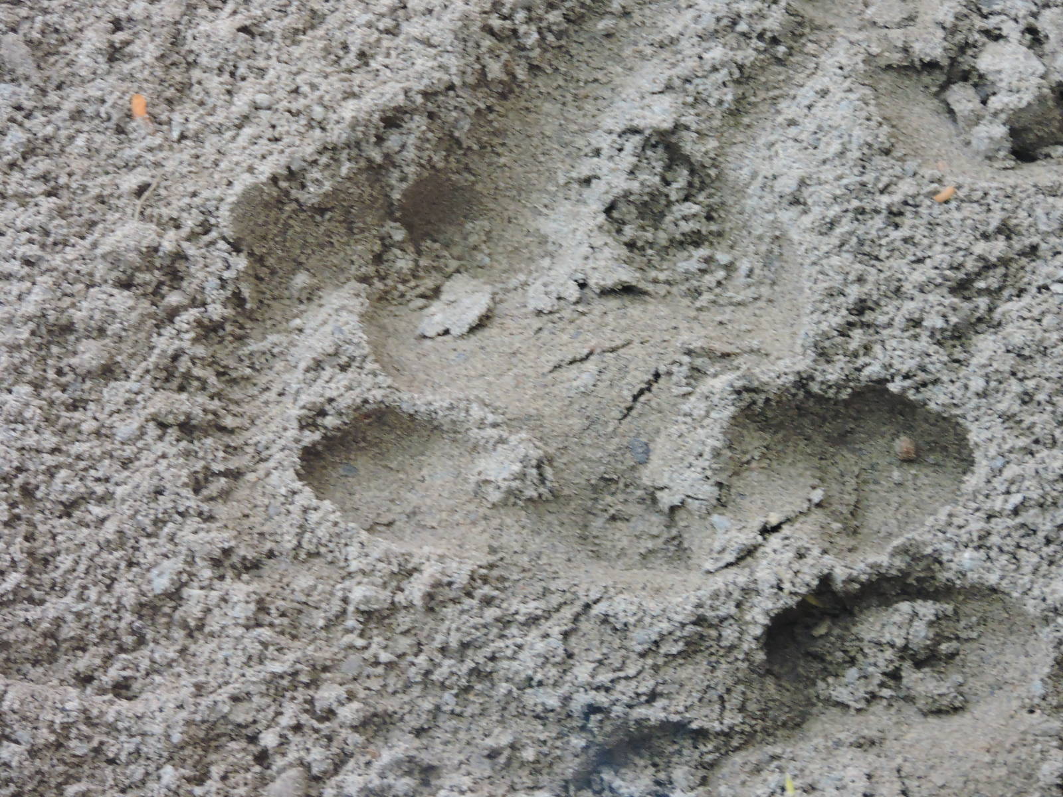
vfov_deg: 5.9
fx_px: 7677
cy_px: 398
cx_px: 532
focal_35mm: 250
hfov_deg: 7.9
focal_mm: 44.6
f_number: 4.7
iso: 800
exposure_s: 1/25
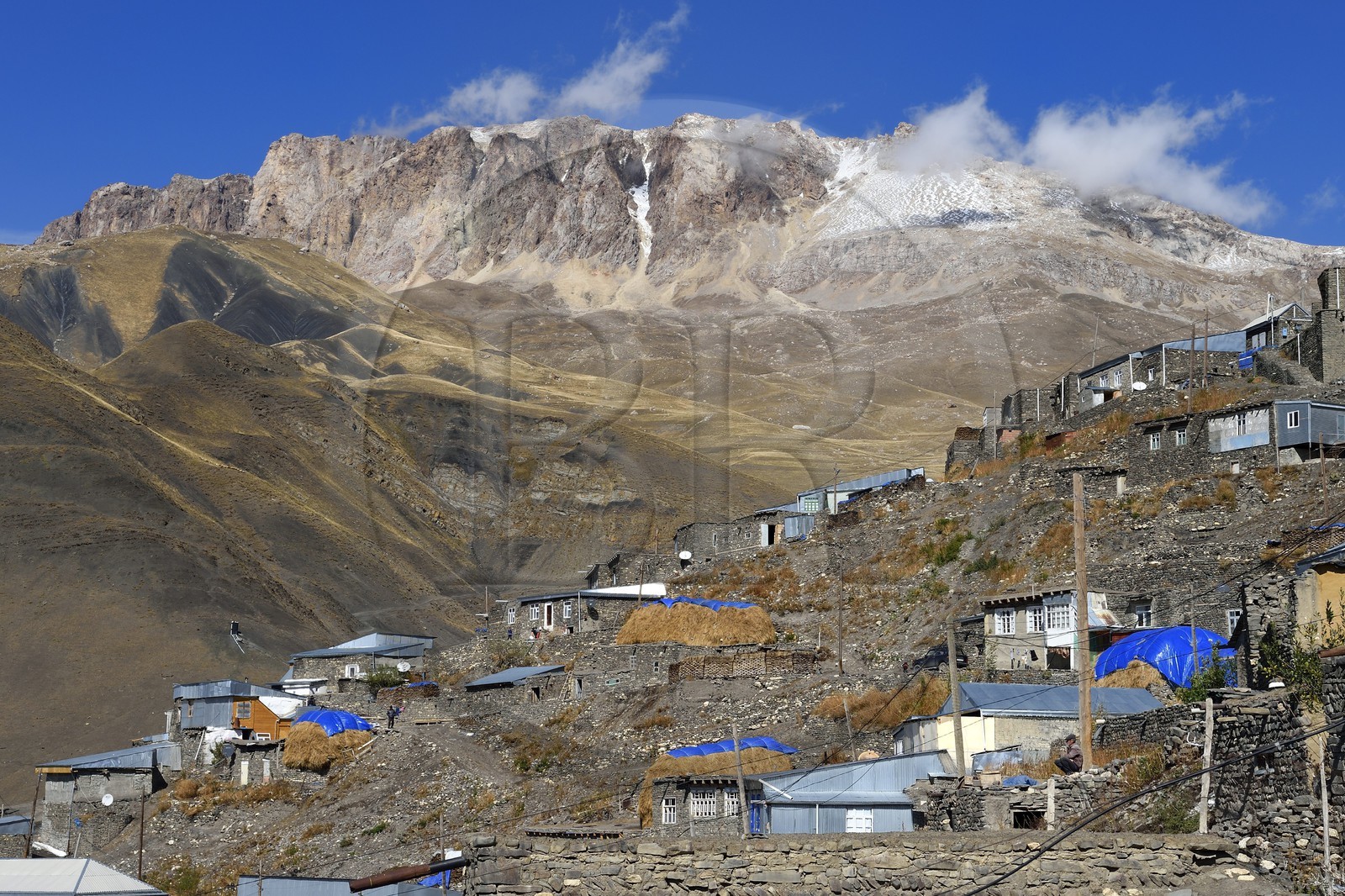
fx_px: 2316
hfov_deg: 32.4
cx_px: 672
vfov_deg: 21.9
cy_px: 448
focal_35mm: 62
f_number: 14
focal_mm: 62
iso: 200
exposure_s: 1/250
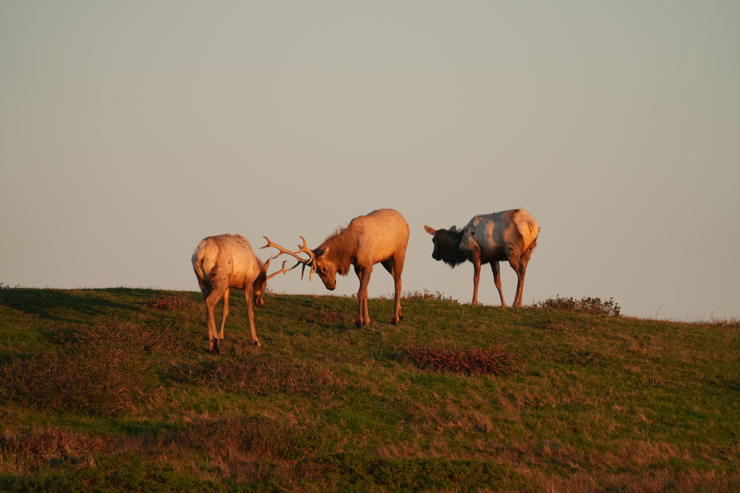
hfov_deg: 3.4
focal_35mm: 600
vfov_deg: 2.3
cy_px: 246
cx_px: 370
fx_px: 12332
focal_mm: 600
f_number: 5.6
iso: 640
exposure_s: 1/500
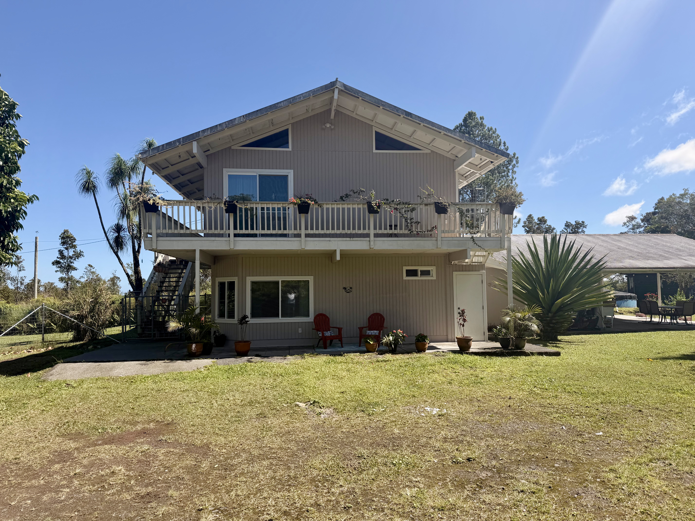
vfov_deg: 56.8
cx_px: 348
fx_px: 482
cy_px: 260
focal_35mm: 24
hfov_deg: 71.6
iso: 80
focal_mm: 6.76
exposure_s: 1/3584
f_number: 1.78
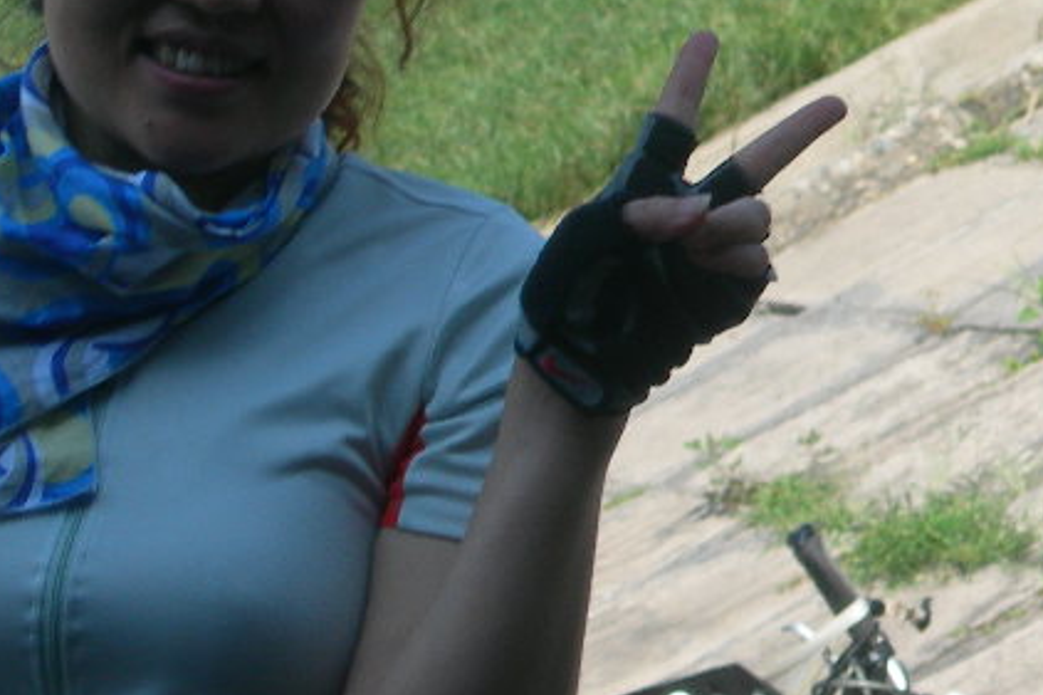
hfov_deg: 7.9
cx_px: 1038
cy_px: 225
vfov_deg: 5.3
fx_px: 7529
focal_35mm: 260
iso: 50
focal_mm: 21.3
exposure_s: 1/323
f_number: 4.6
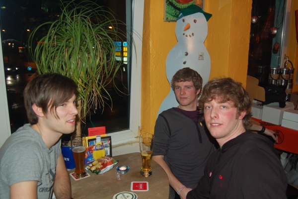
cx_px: 149
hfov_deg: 57.2
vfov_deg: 40.0
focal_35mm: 33
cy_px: 100
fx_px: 273
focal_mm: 22
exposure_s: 1/60
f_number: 3.8
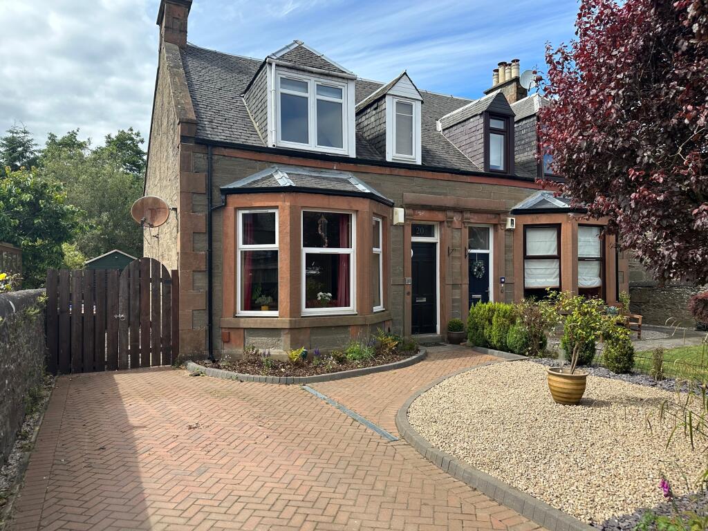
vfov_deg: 56.8
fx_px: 491
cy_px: 266
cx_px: 354
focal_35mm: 24
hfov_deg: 71.6
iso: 80
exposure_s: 1/2882
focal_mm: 6.86
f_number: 1.78
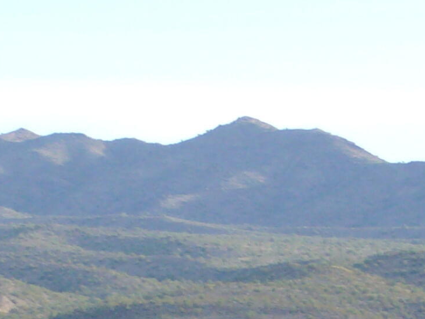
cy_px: 426
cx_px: 384
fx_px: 5207
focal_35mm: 424
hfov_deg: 4.7
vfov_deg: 3.5
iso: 100
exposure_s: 1/160
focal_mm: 17
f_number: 4.9
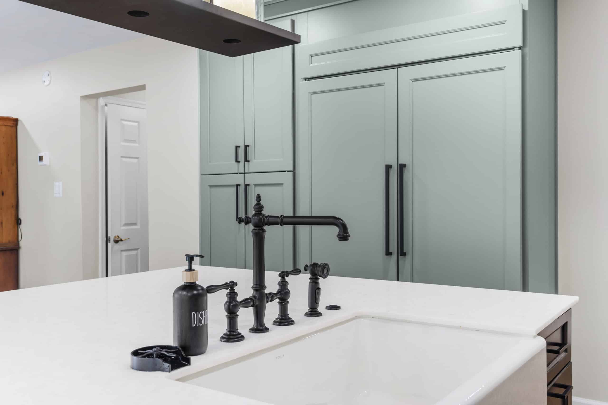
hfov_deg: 54.4
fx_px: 591
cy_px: 202
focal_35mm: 35
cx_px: 304
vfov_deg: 37.9
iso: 400
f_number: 8
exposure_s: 1/4
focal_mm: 35
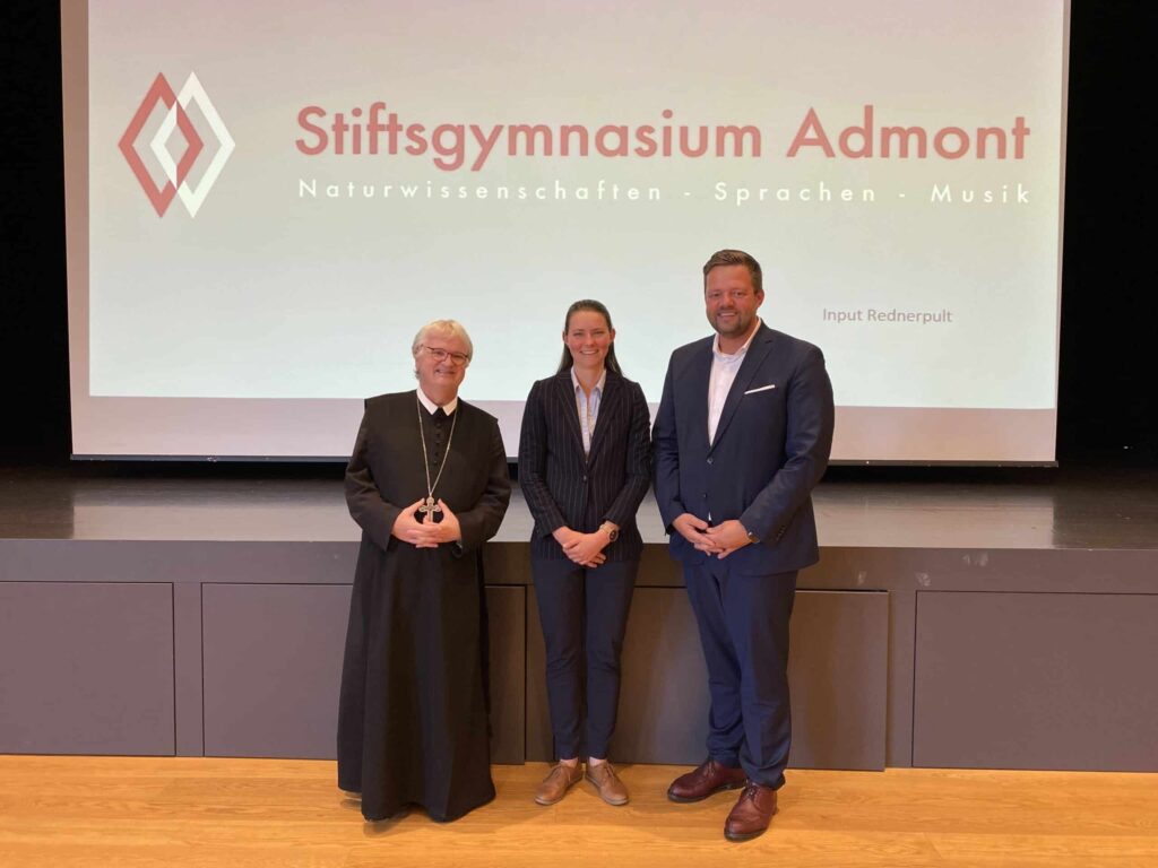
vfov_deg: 53.1
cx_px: 579
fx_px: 870
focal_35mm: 26
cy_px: 434
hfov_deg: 67.3
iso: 125
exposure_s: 1/49
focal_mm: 4.25
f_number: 1.8
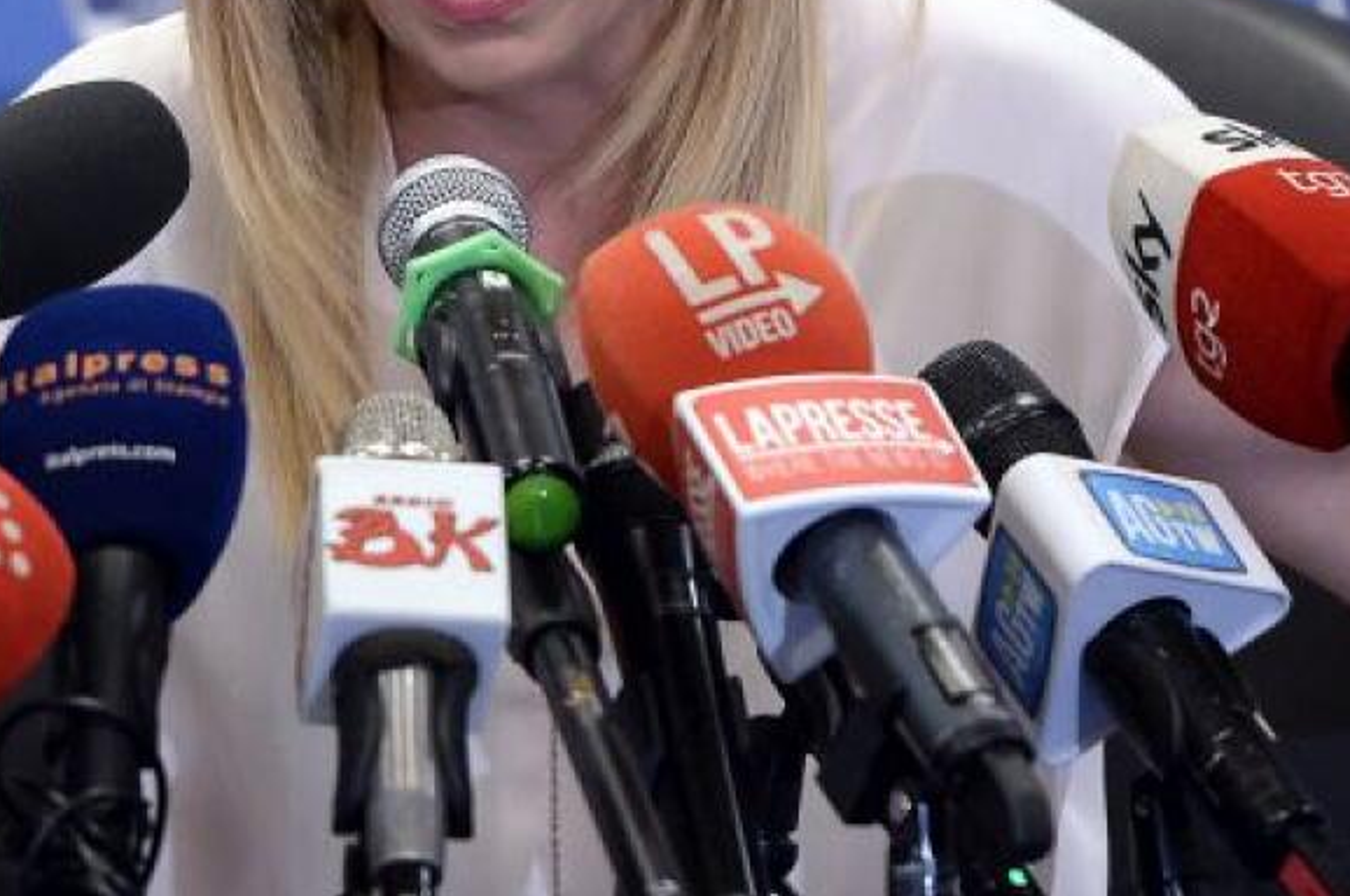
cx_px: 490
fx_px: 15545
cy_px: 41
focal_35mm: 415
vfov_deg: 3.3
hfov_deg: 5.0
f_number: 2.8
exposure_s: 1/320
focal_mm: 200
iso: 1250
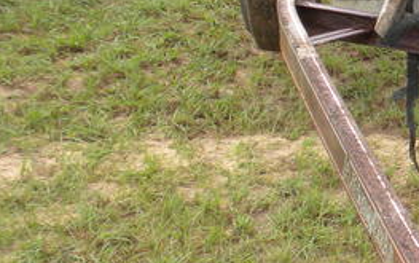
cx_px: 677
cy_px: 139
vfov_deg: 9.8
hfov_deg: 14.3
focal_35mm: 134
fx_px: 1532
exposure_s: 1/85.1
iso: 64
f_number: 3.5
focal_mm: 6.6
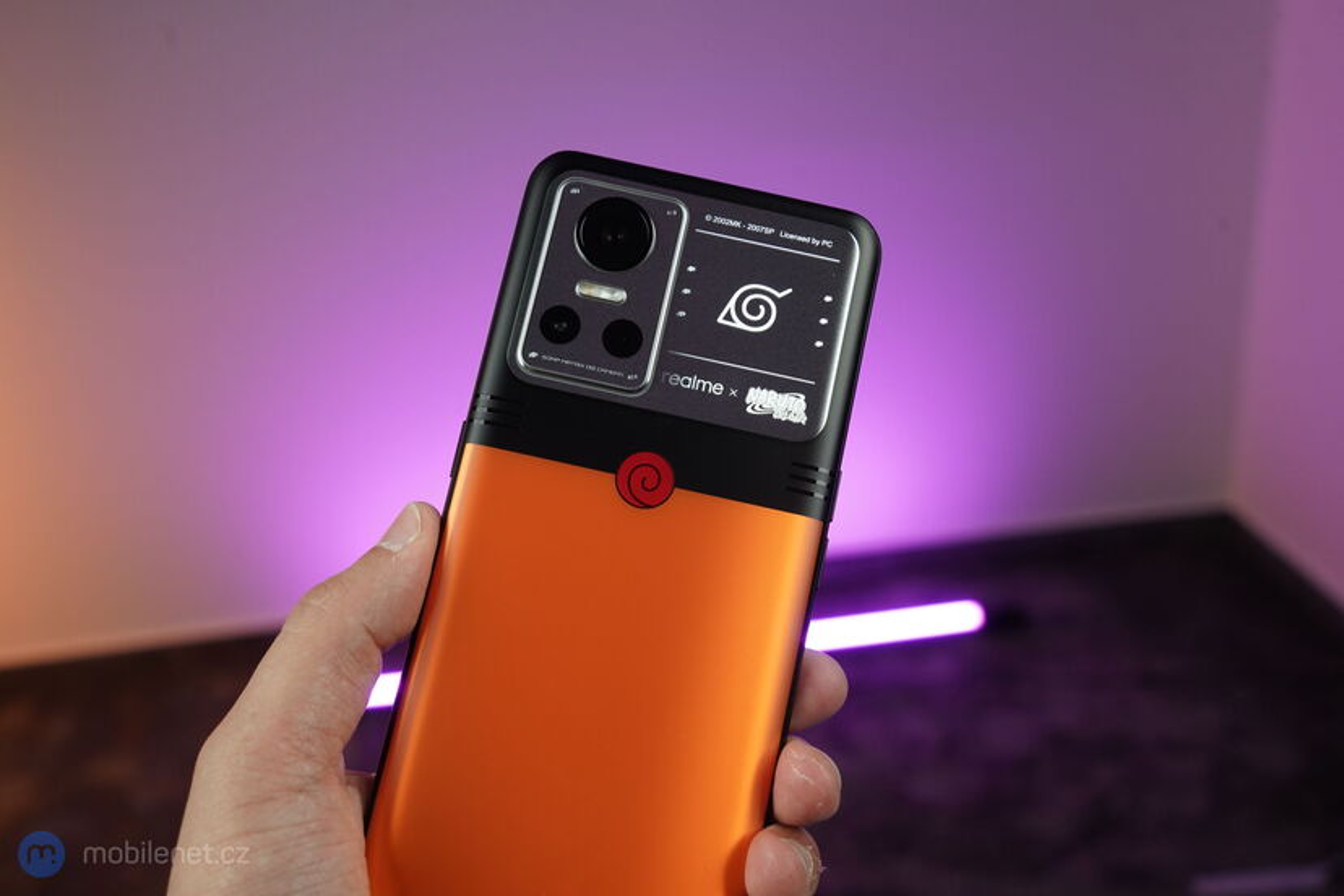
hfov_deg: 45.4
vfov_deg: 31.2
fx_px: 1605
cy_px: 448
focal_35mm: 43
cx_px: 672
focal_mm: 43
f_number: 8
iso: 1600
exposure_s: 1/160
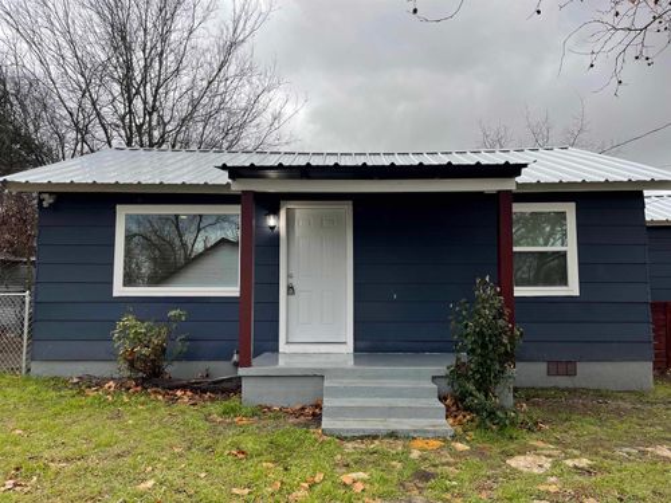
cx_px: 336
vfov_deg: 53.1
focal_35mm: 26
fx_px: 504
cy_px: 252
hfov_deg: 67.3
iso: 32
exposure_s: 1/432
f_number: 1.6
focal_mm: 5.1
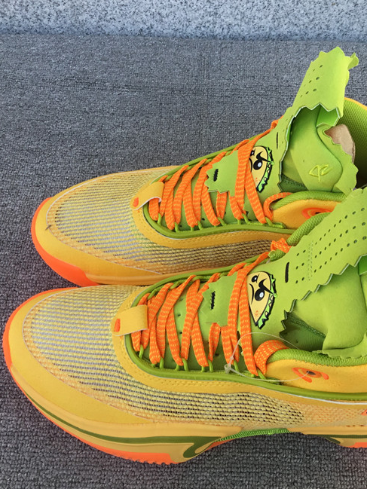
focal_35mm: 43
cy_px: 242
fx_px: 608
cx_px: 234
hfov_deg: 33.4
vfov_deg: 43.8
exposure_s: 1/234
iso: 25
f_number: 2.4
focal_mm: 3.3
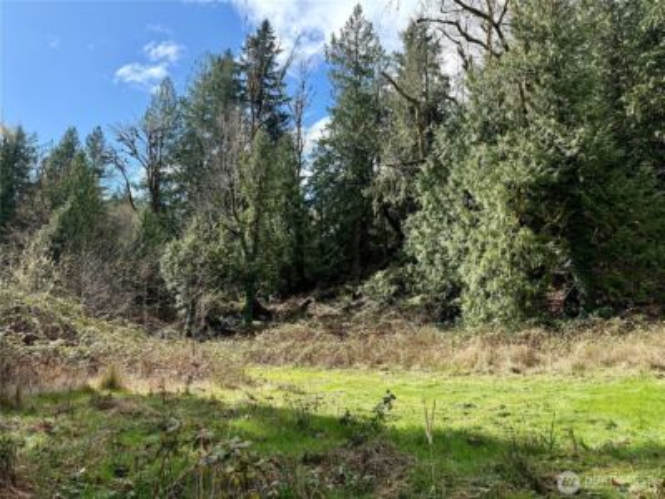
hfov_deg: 71.6
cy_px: 250
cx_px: 332
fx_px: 461
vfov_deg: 56.8
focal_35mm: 24
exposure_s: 1/2445
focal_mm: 6.76
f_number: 1.78
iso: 100
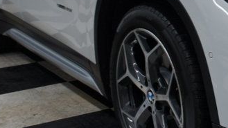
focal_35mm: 88
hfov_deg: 22.9
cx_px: 245
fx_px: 532
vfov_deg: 13.5
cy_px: -7
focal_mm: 18
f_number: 4
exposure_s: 1/40
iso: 200
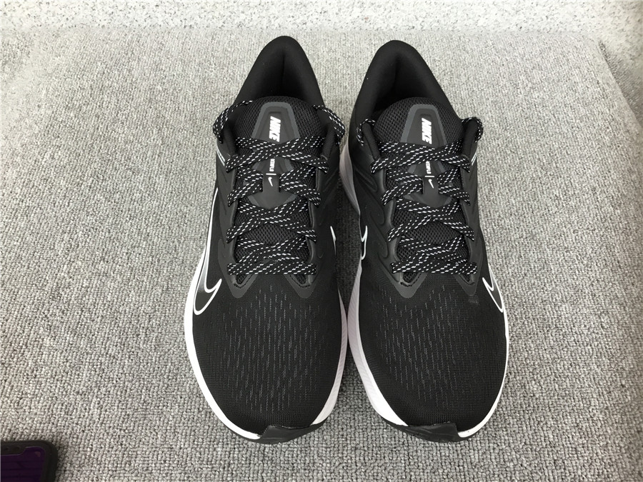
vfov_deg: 45.4
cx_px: 322
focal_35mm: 31
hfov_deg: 58.4
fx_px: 576
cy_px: 241
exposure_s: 1/33
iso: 25
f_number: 2.4
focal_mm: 3.3
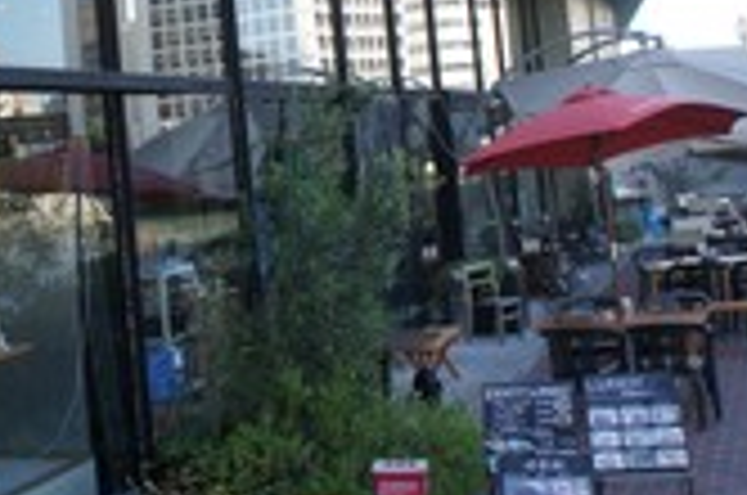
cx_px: 122
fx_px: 1346
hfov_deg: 30.1
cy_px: 27
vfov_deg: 20.3
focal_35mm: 65
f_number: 6.3
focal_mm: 18
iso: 200
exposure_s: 1/100
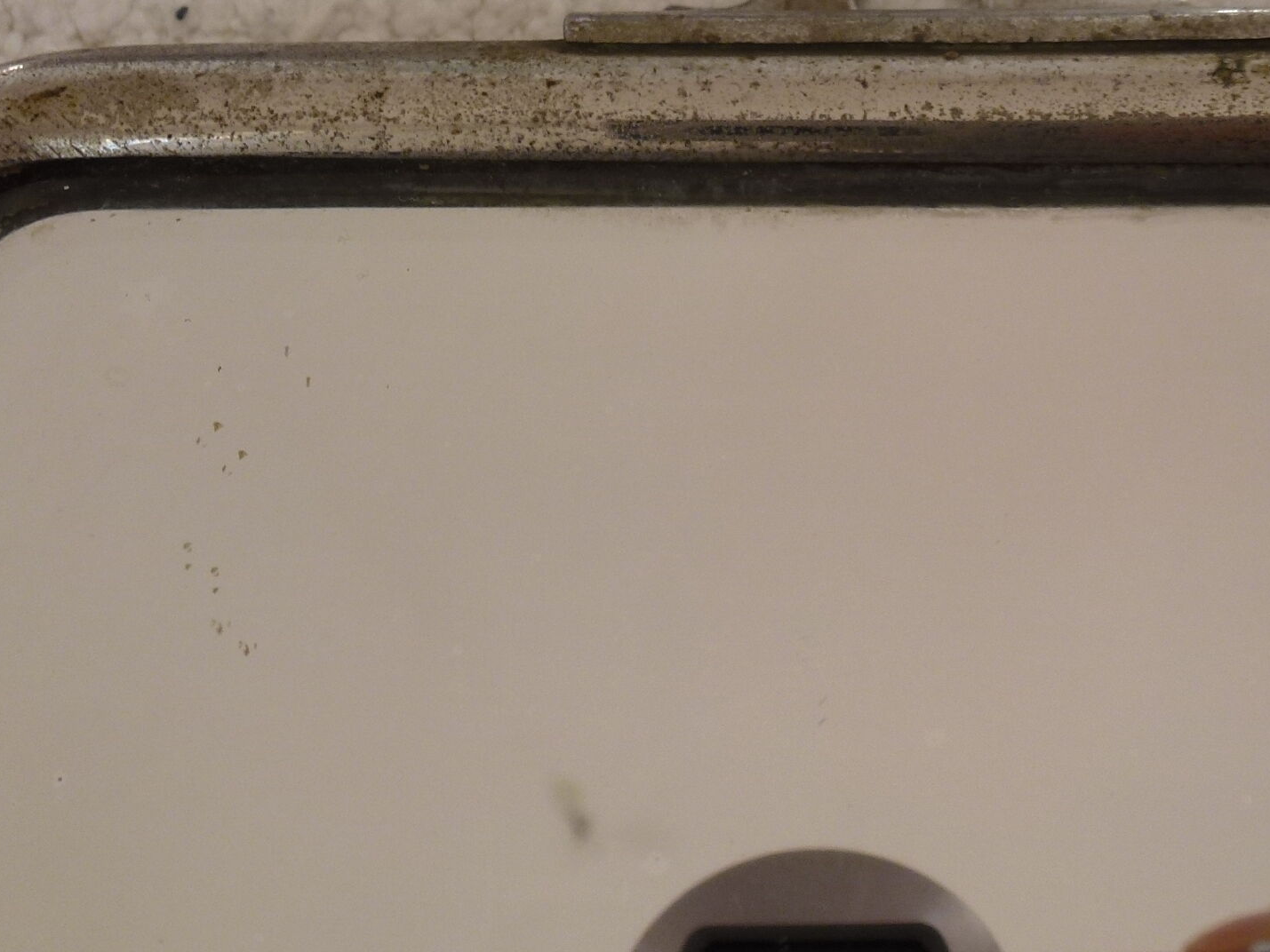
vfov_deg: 32.4
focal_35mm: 43
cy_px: 156
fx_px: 1578
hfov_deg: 43.8
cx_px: 691
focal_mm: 4.3
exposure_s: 1/100
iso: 100
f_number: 3.3
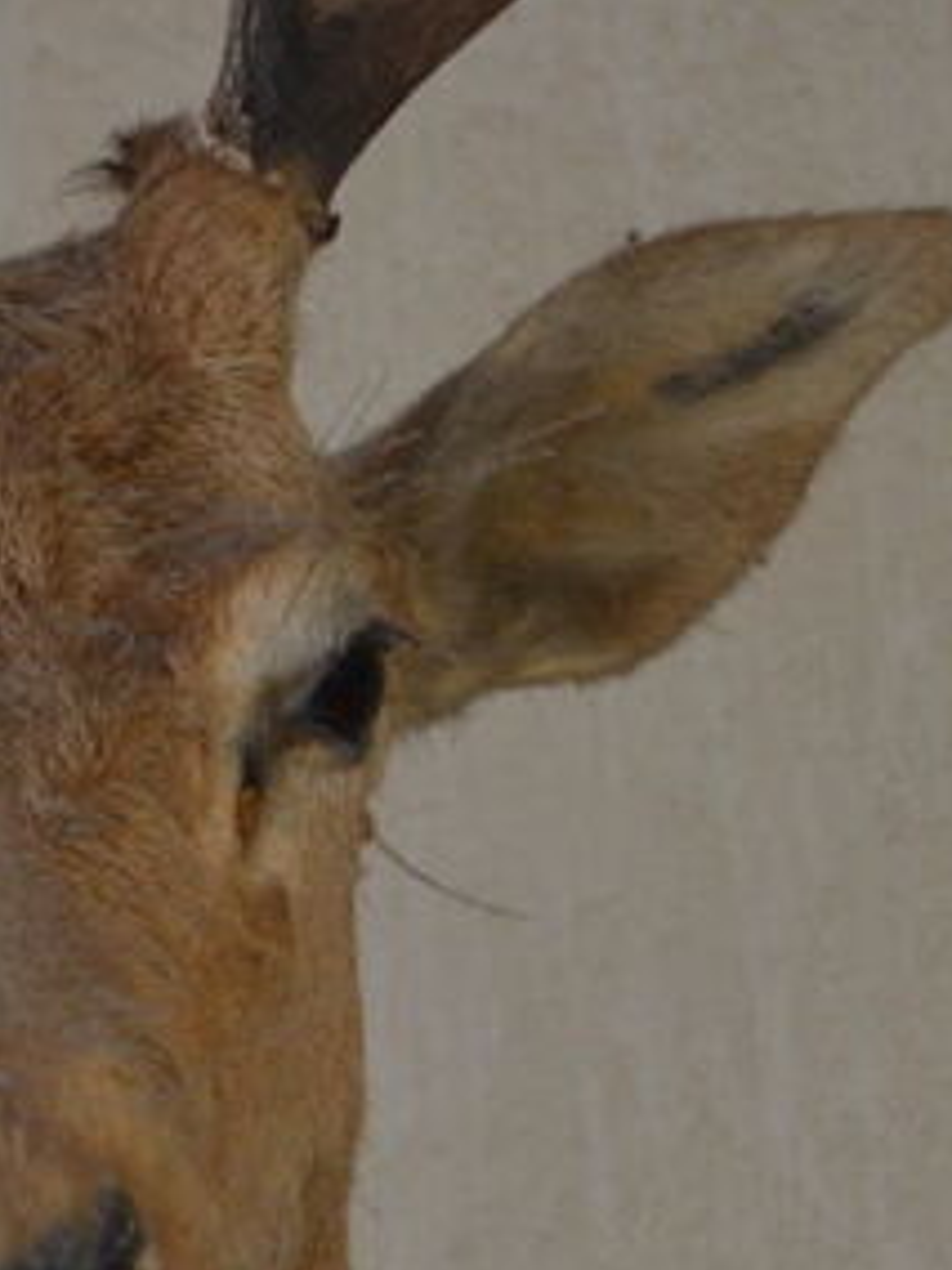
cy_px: 324
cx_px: -80
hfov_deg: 5.8
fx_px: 9424
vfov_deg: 7.7
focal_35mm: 257
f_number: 5.3
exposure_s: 1/30
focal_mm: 70
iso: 1100
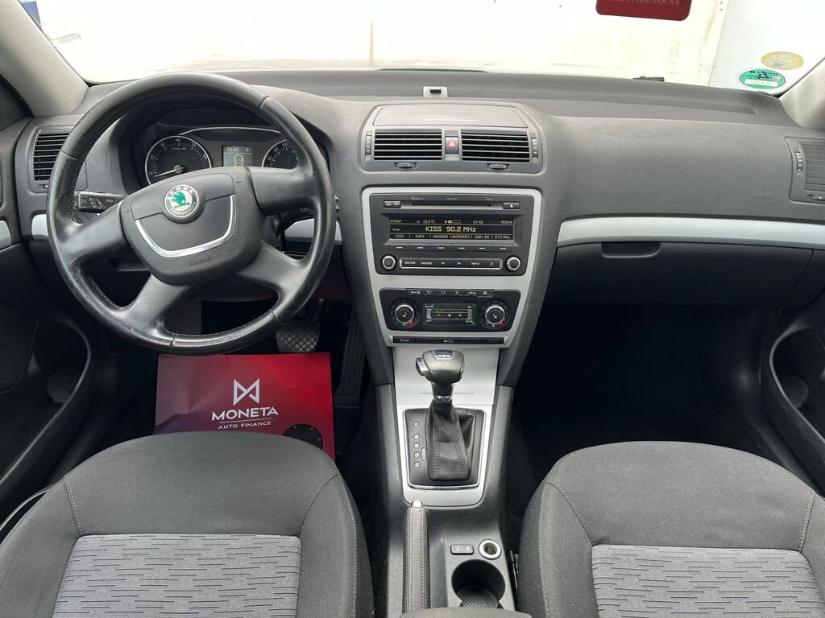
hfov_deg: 67.3
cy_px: 309
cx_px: 412
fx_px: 620
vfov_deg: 53.1
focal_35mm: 26
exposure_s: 1/122
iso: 80
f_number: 1.6
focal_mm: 5.1
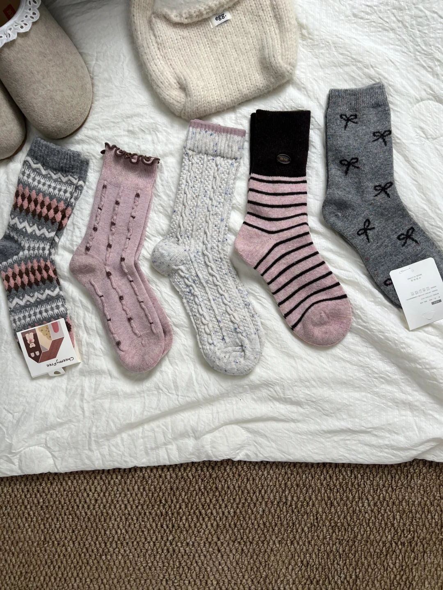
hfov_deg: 53.1
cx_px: 222
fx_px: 444
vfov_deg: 67.3
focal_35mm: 26
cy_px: 295
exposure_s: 1/151
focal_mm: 5.7
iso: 32
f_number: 1.5
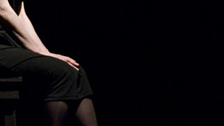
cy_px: 46
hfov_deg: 15.5
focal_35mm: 134
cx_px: -30
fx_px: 796
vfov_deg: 9.1
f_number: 4
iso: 1400
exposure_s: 1/80
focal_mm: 34
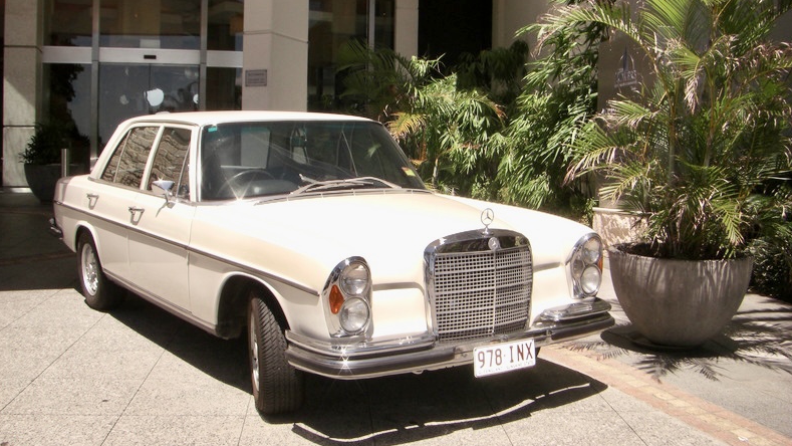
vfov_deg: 28.3
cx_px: 395
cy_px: 169
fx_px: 882
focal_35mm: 42
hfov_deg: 48.4
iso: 64
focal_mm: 6.3
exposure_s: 1/500
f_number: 4.6
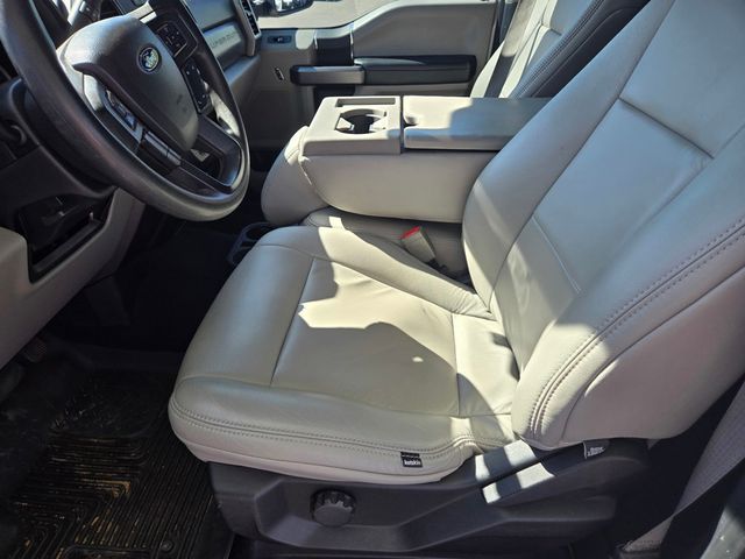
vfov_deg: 58.9
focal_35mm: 23
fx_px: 495
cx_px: 372
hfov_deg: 73.9
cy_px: 280
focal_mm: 5.4
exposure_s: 1/310
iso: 25
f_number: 1.8
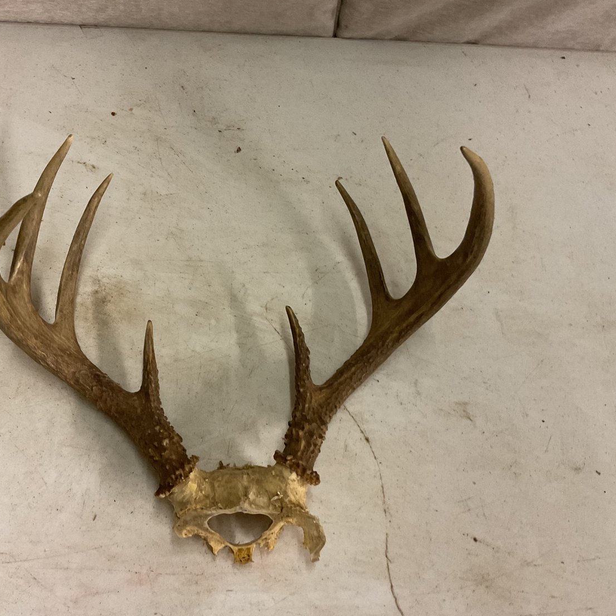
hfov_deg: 47.1
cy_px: 311
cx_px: 261
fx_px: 705
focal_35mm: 35
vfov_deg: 47.2
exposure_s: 1/60
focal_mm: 3
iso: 200
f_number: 1.8
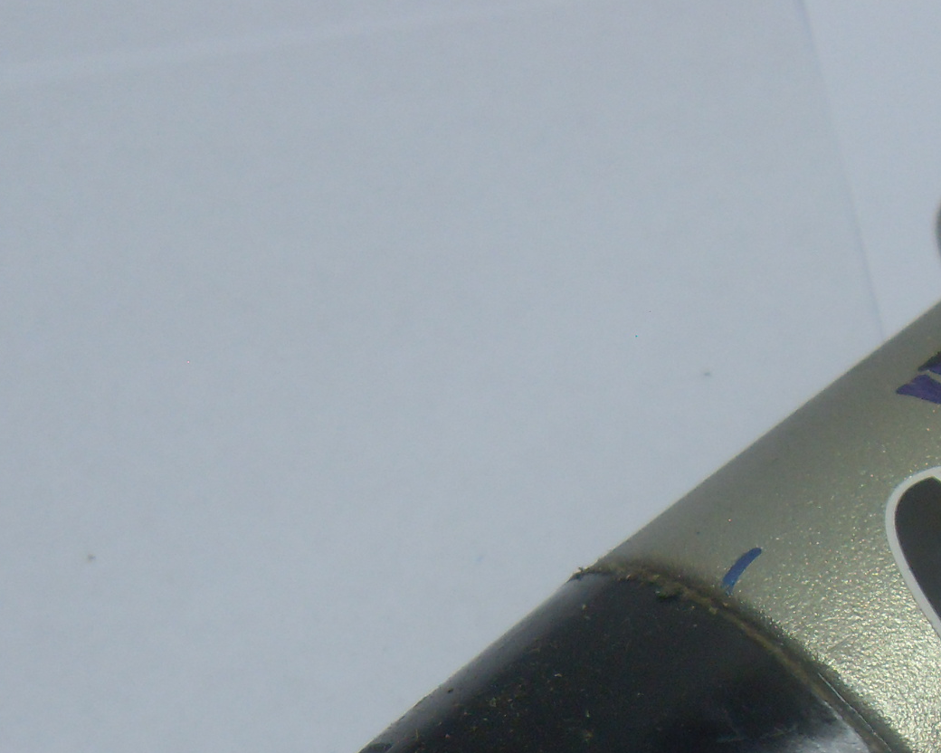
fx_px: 2506
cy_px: 833
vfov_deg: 16.6
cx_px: 855
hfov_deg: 20.8
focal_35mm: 90
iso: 100
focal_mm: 6.3
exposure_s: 1/90
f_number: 2.8
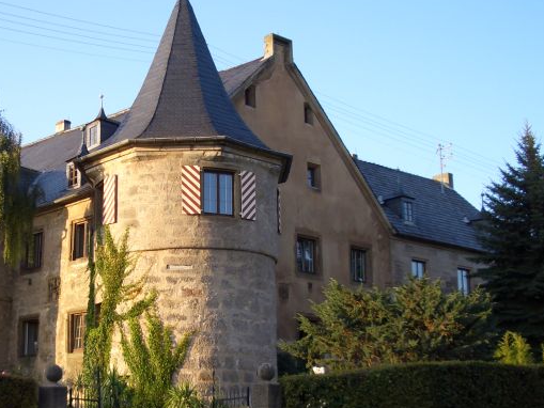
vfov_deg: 26.5
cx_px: 184
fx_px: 865
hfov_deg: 34.6
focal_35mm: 55
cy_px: 246
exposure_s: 1/200
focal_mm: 5.8
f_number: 2.6
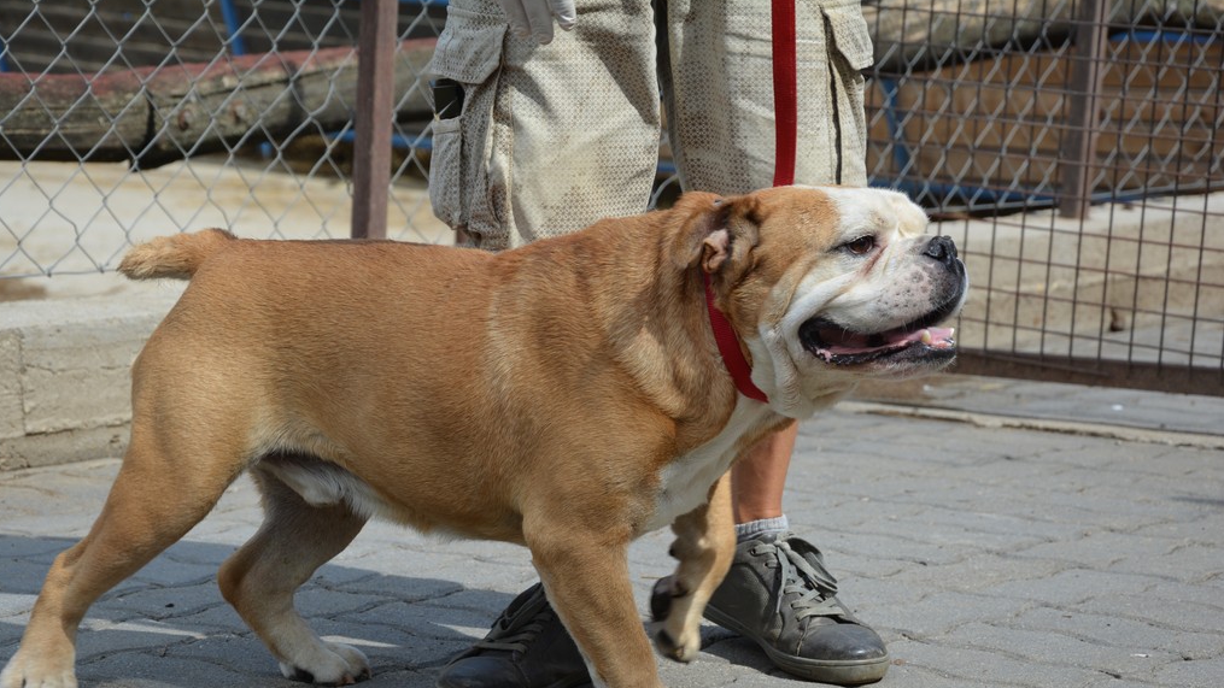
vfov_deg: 10.9
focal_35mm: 111
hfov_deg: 19.3
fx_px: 3603
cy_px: 405
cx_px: 609
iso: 100
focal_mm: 70
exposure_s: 1/250
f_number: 8
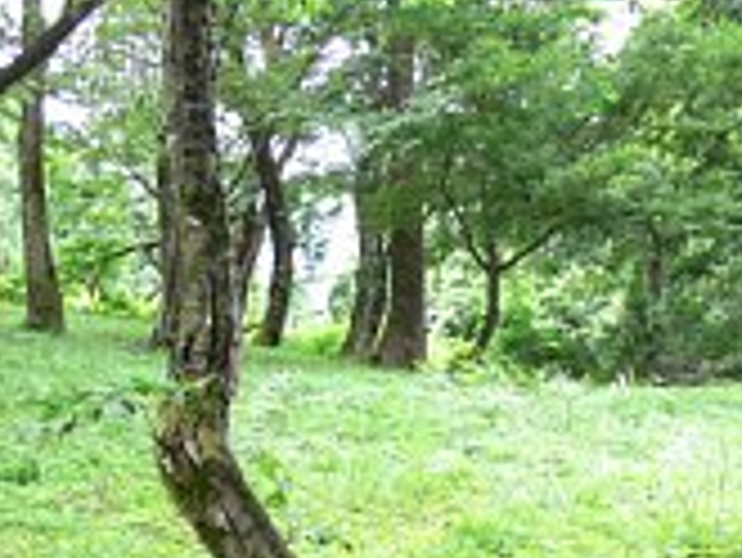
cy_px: 500
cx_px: 162
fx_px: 1823
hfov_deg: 22.7
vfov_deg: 17.1
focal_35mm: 85
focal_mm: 7.4
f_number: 2.8
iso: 100
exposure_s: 1/30
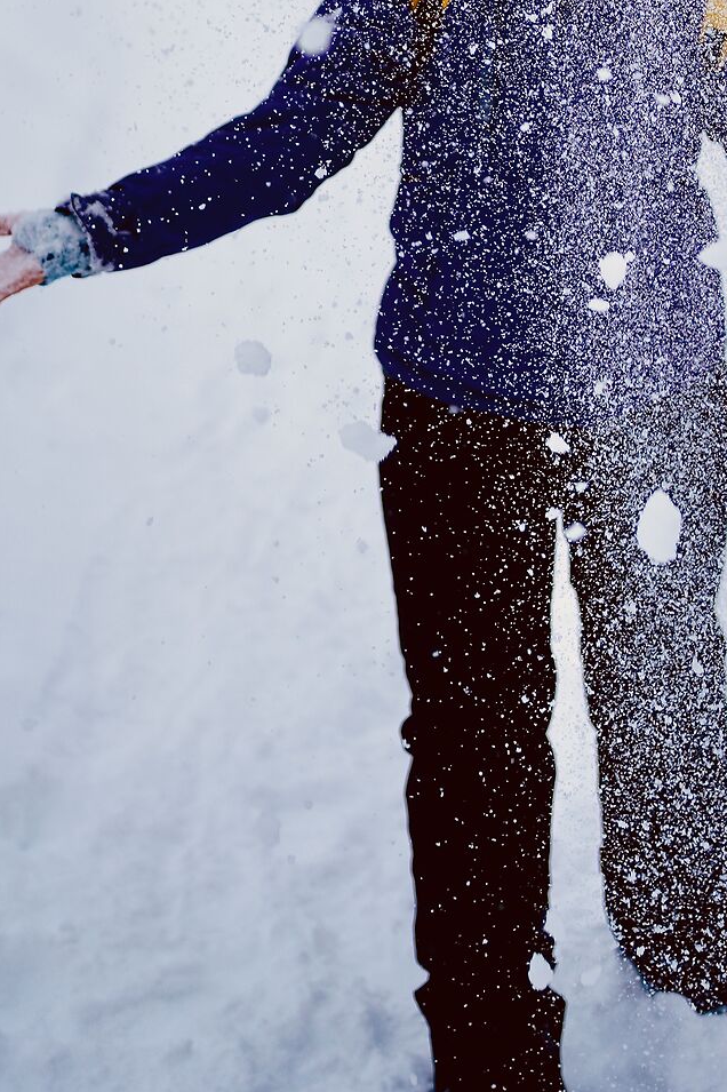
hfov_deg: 15.5
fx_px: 2667
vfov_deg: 22.2
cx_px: 527
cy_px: -5
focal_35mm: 88
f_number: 1.8
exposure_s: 1/1250
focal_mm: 35
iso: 125
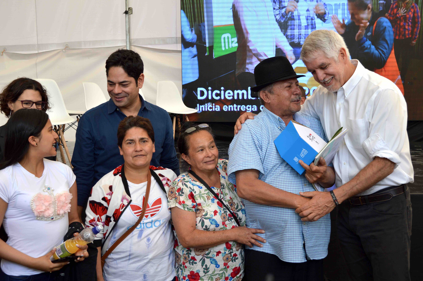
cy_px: 140
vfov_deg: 28.0
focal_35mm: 48
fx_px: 563
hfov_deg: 41.1
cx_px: 212
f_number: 7.1
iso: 100
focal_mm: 32
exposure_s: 1/125
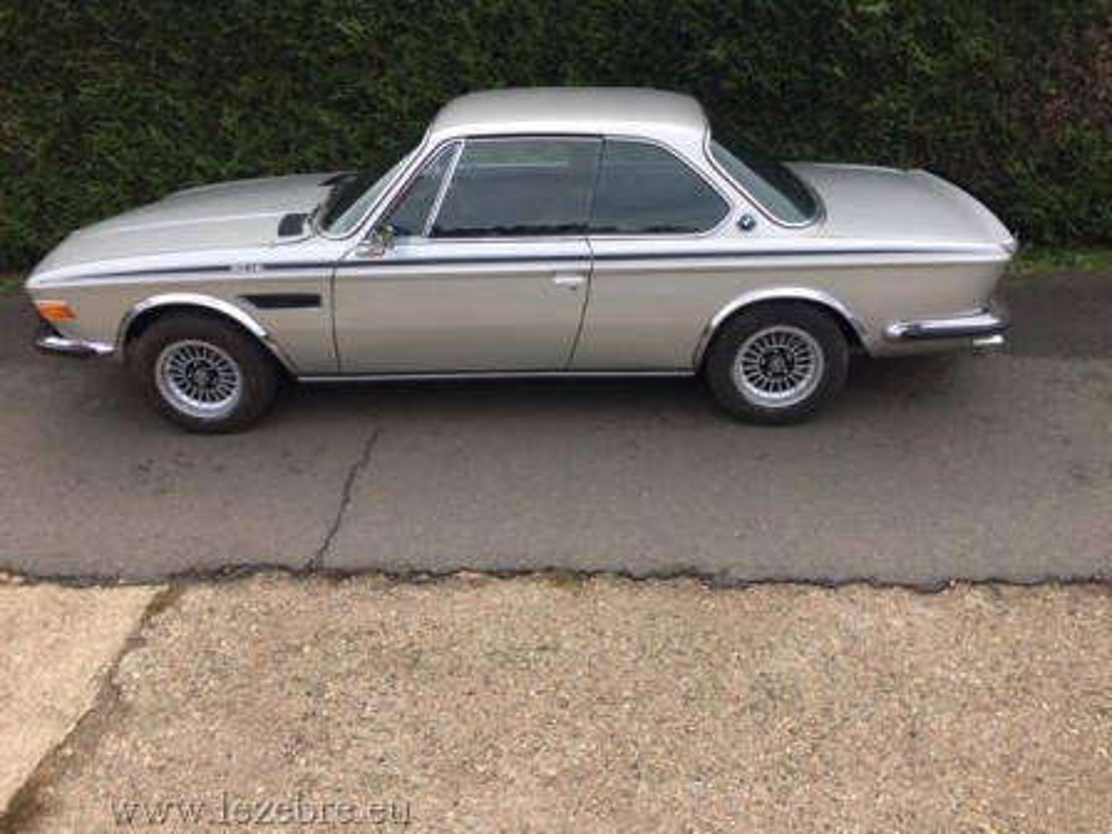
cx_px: 556
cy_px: 417
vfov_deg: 48.2
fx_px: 932
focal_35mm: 29
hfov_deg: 61.7
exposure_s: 1/496
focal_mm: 4.15
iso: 25
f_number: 2.2
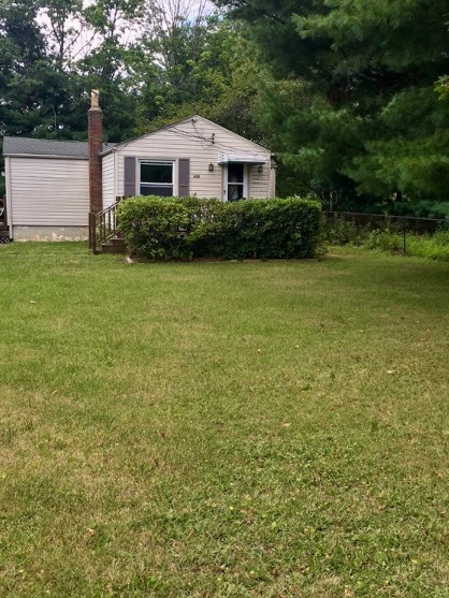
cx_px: 216
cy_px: 303
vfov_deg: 46.8
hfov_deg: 36.0
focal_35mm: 40
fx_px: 692
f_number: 2.2
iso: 25
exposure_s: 1/277
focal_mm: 4.15
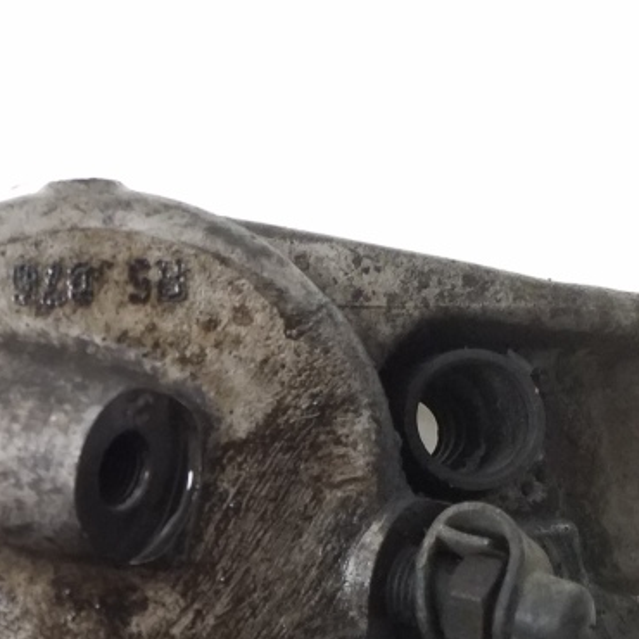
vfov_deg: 25.8
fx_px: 1378
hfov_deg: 25.1
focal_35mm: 66
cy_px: 465
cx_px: 36
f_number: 1.9
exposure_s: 1/50
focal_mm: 3.6
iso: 250
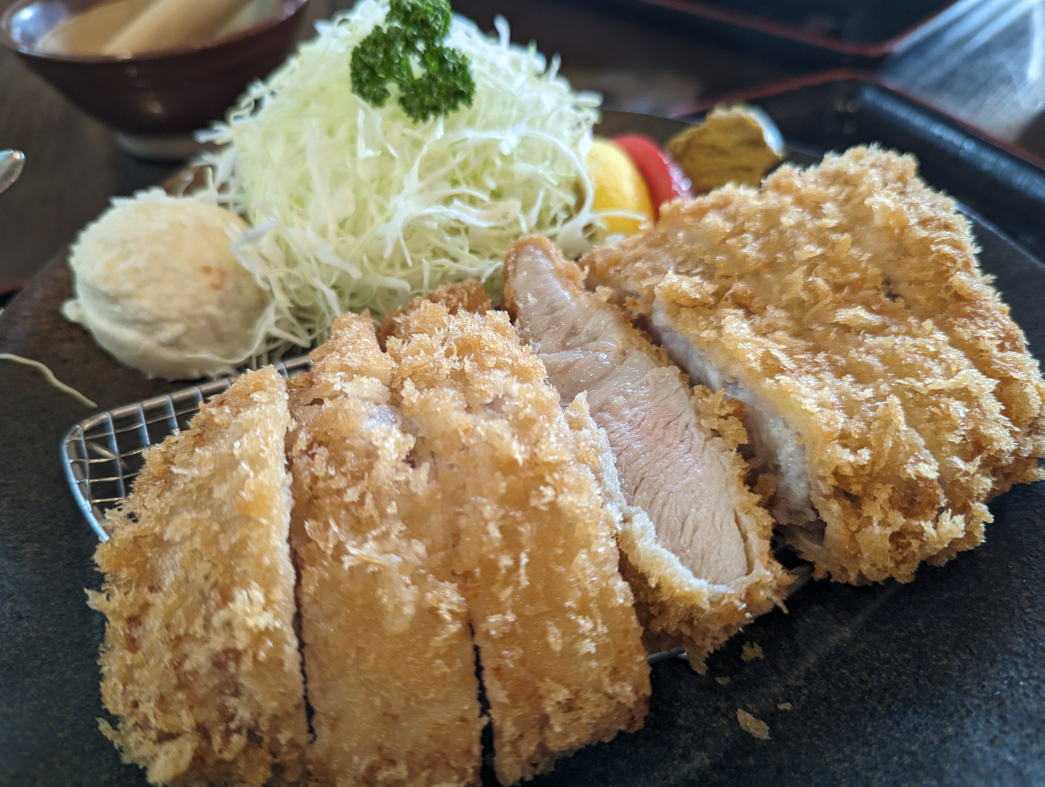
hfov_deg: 71.5
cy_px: 394
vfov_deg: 56.9
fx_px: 726
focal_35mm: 24
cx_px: 522
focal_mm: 6.81
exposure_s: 1/40
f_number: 1.85
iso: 181
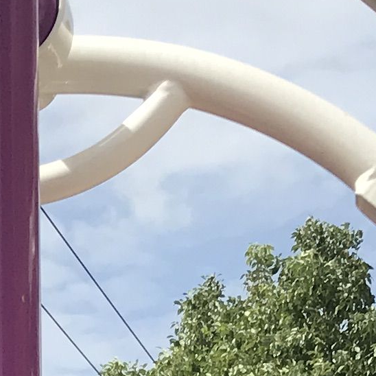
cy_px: 880
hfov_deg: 9.5
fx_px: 2237
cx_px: -9
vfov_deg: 8.8
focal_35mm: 182
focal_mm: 3.99
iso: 20
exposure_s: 1/3333
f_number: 1.8
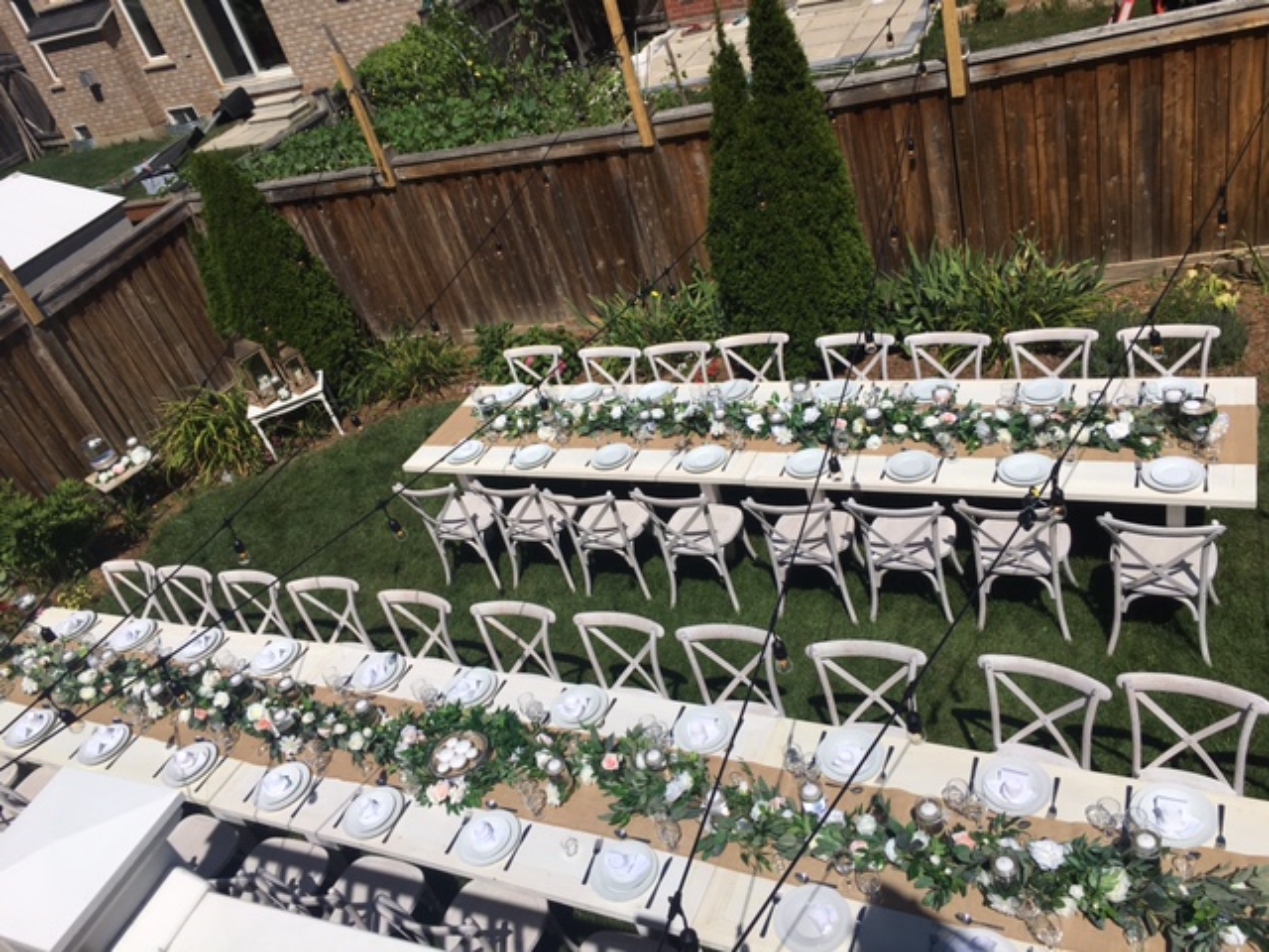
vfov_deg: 48.2
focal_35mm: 29
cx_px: 634
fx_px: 1063
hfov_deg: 61.7
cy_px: 476
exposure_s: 1/4525
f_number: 2.2
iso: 25
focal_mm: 4.15
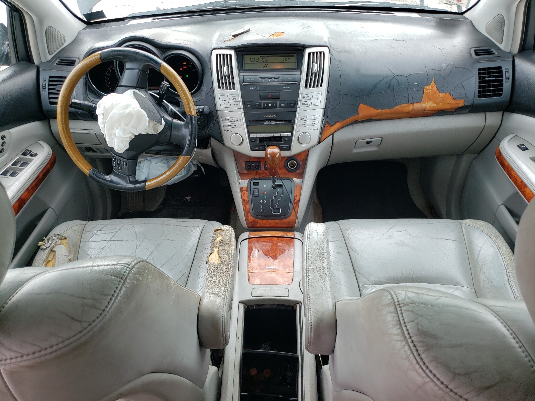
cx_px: 268
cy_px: 200
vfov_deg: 53.1
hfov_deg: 67.3
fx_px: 402
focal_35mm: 26
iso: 50
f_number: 1.5
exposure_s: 1/303
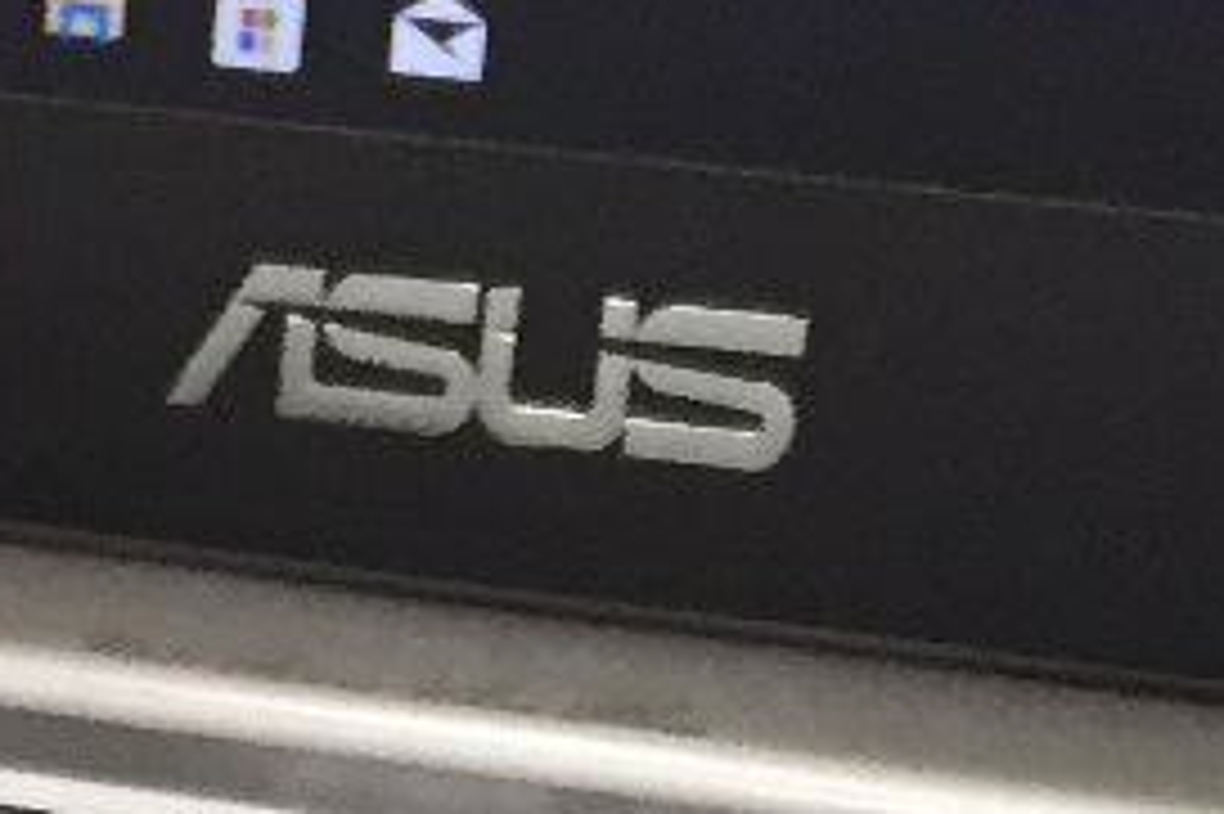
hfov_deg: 11.4
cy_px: 2599
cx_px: 454
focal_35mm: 181
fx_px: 6150
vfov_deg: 6.7
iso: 64
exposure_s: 1/33
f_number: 2.2
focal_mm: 4.15
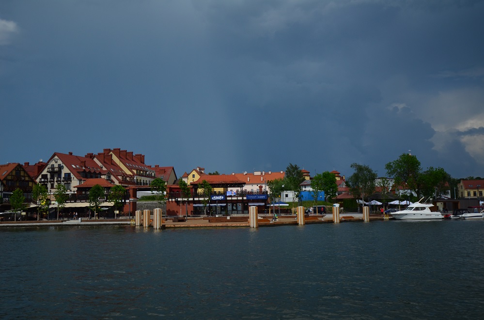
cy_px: 160
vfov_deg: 36.7
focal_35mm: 36
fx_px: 483
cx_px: 242
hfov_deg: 53.2
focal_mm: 24
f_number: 4
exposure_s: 1/8000
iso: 250
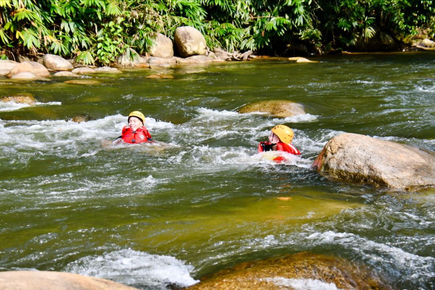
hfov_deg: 22.6
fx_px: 1088
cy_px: 145
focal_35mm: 90
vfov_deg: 15.2
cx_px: 218
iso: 250
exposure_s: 1/250
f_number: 5.6
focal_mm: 60
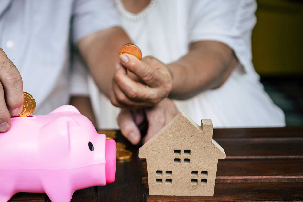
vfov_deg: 20.3
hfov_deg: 29.9
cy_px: 116
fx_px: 564
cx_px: 106
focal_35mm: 67
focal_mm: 50
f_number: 2.8
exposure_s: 1/640
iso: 200
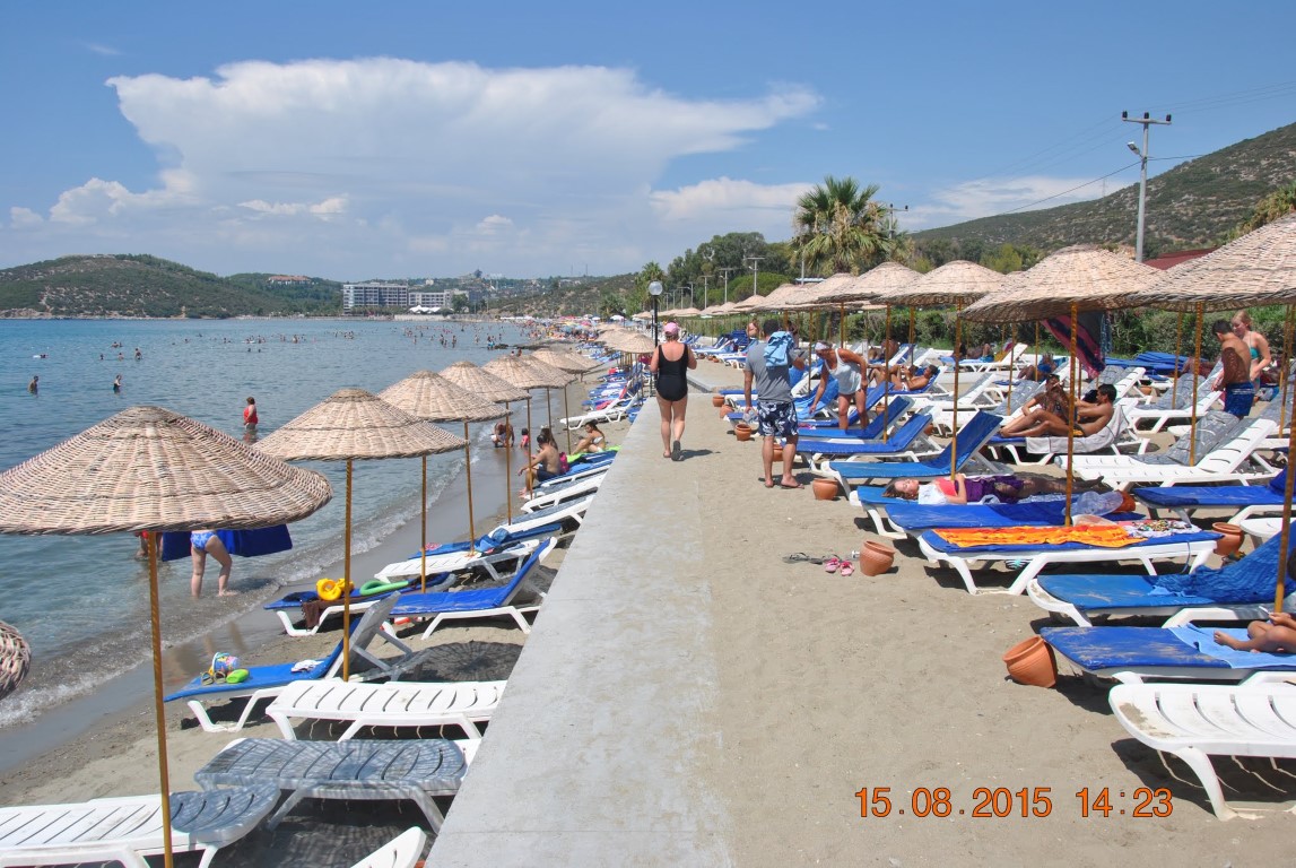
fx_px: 1081
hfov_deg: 61.9
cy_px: 434
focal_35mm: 30
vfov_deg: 43.7
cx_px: 648
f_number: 9
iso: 100
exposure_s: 1/320
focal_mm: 20
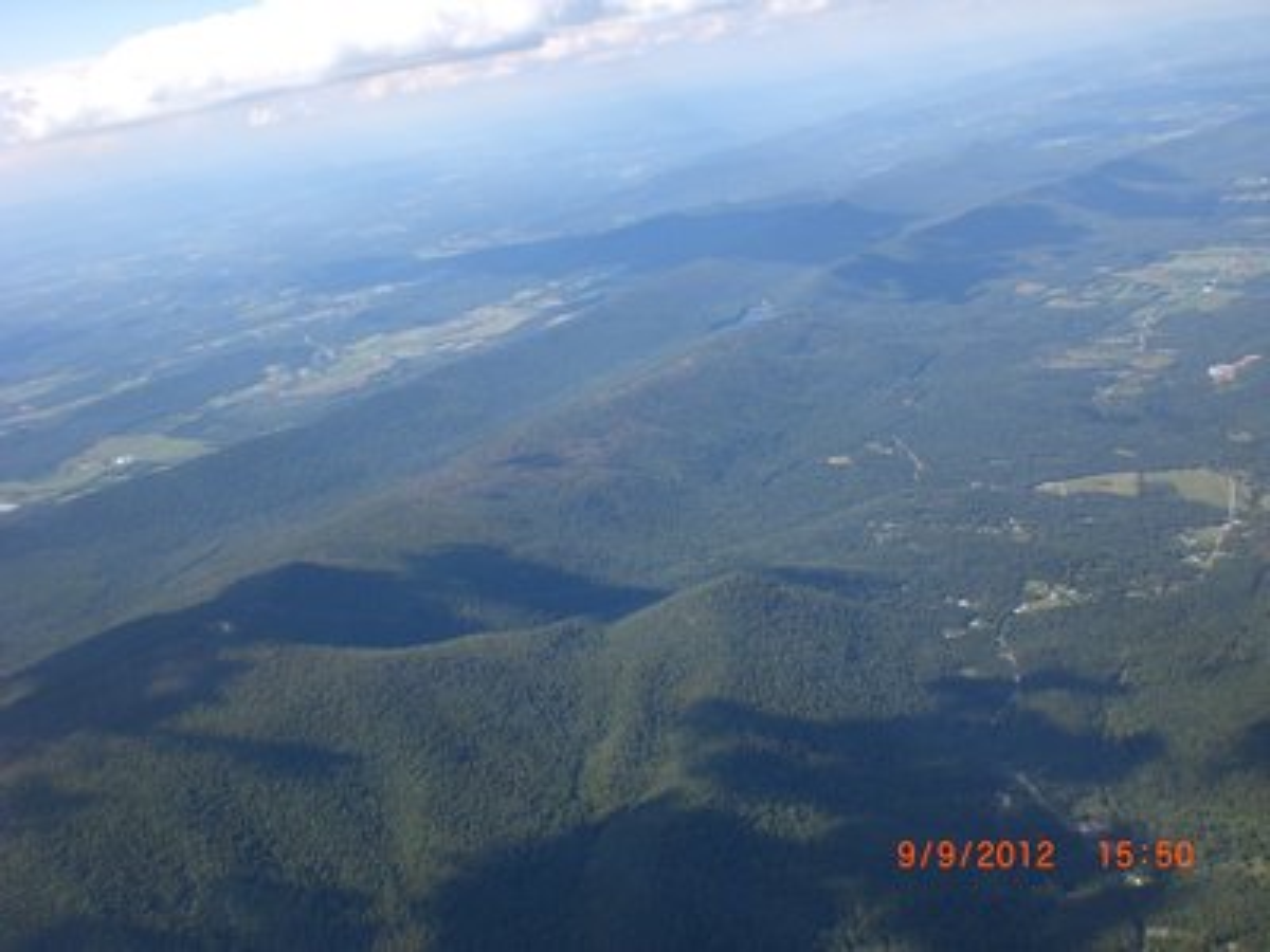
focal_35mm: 38
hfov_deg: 49.0
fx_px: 1394
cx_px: 635
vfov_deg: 37.7
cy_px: 476
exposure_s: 1/320
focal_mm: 6.3
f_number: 4.4
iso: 50
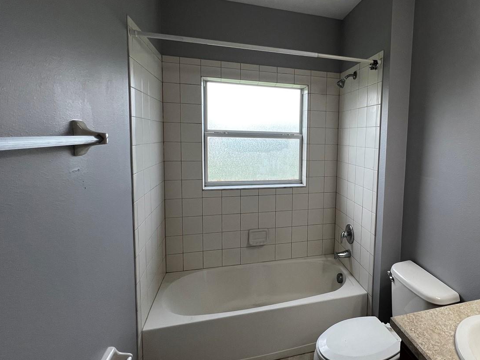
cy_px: 162
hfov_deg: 81.8
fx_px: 263
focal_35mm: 19
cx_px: 320
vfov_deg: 68.5
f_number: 1.8
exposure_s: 1/120
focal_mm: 1.57
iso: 64
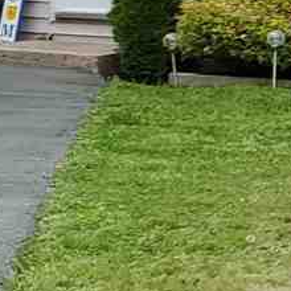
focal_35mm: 214
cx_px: 1071
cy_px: 24
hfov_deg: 6.8
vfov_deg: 8.1
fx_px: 2035
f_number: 2.4
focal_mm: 4.3
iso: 50
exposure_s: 1/145
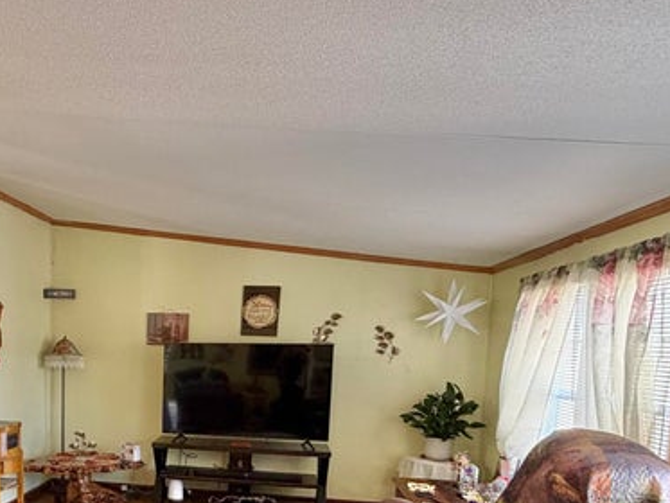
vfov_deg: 41.8
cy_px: 419
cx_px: 101
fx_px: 620
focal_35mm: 32
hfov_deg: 51.8
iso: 250
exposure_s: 1/60
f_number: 2.2
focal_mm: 2.22
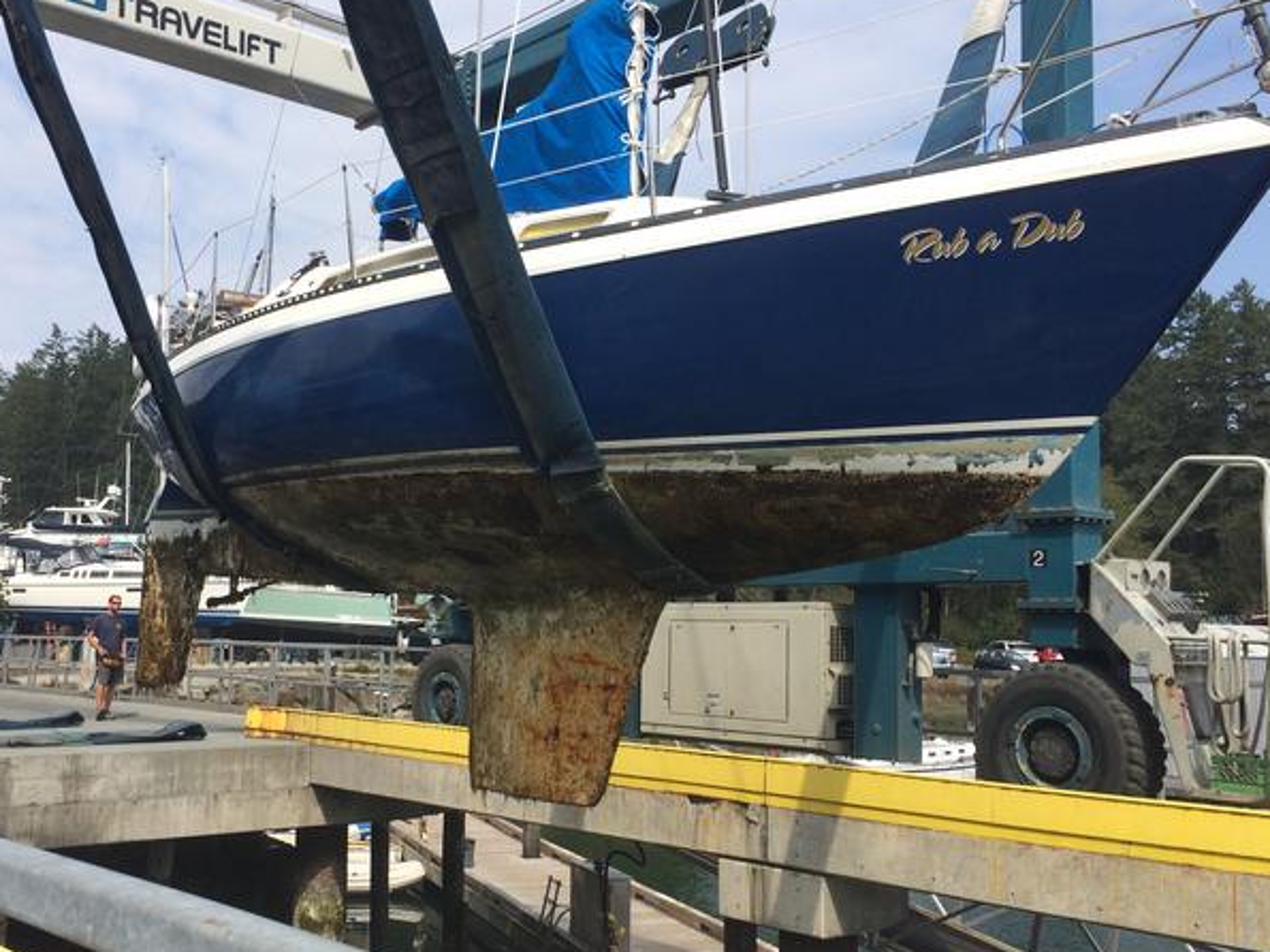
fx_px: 1431
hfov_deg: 47.7
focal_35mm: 39
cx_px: 540
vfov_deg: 36.8
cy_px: 508
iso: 32
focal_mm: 4.15
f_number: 2.2
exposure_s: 1/2415
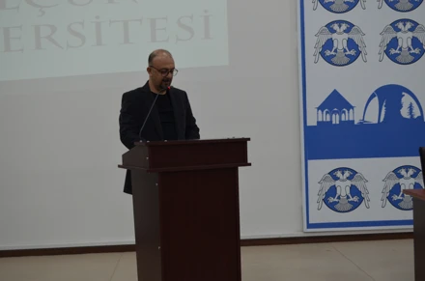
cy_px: 140
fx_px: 618
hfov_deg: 37.9
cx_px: 212
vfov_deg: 25.6
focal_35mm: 52
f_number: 5
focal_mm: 35
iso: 560
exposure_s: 1/60
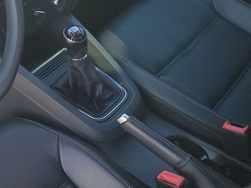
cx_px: 9
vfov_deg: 21.8
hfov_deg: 28.6
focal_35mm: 64
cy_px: -15
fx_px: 464
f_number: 1.8
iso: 74
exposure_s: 1/59
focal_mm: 6.7
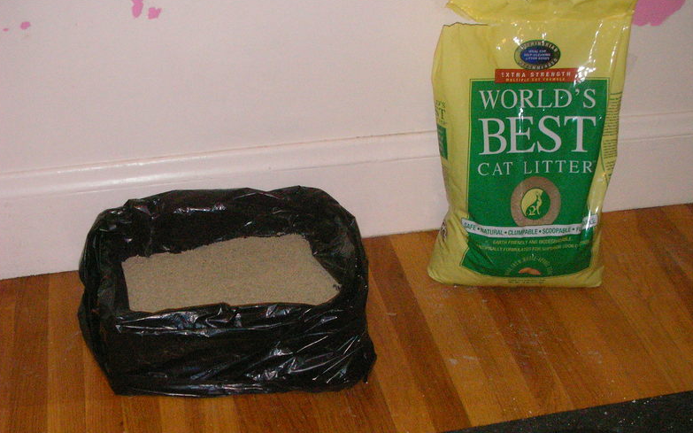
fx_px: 982
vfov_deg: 24.9
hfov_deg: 38.9
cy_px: 231
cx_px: 341
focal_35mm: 52
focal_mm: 8.1
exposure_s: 1/40
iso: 400
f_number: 3.5
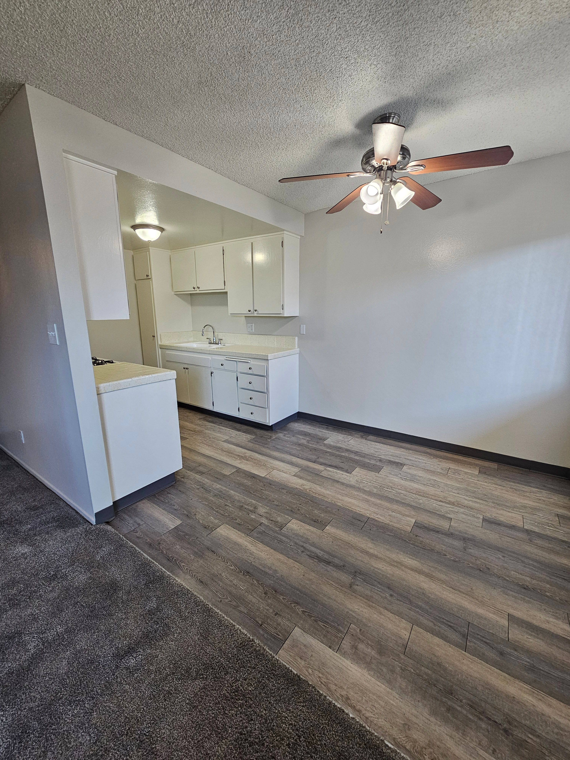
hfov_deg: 89.9
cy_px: 380
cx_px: 285
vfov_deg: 106.2
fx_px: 285
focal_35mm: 13
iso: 160
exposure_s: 1/60
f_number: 2.2
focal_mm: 2.2
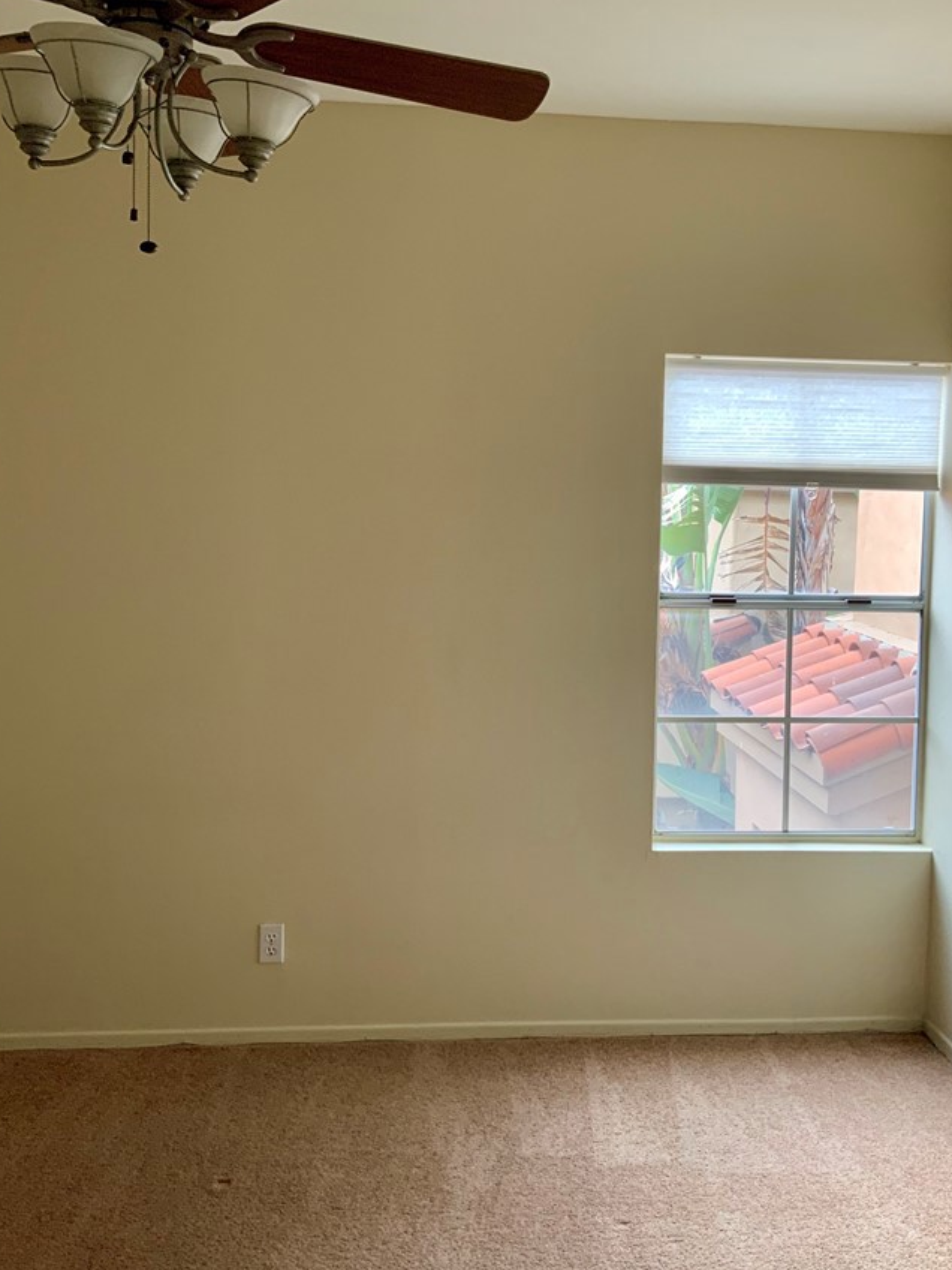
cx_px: 528
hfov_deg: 40.6
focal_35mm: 35
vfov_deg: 52.5
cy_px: 563
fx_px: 1283
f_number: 1.8
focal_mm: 3
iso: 64
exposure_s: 1/122
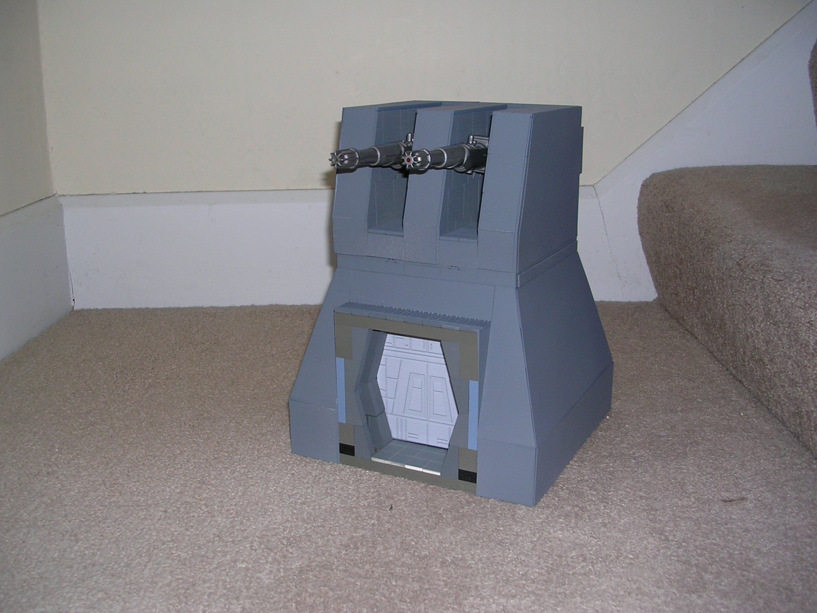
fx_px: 897
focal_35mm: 38
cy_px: 306
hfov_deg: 49.0
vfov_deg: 37.7
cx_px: 408
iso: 50
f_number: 2.8
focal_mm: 5.8
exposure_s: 1/60.1
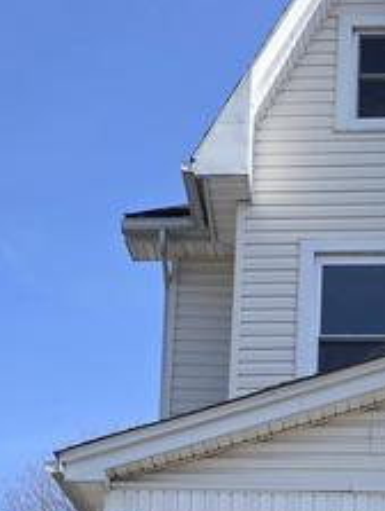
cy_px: 545
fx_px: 976
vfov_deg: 27.2
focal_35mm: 66
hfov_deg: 21.7
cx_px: 367
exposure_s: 1/556
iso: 12
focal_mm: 6.3
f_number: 1.7
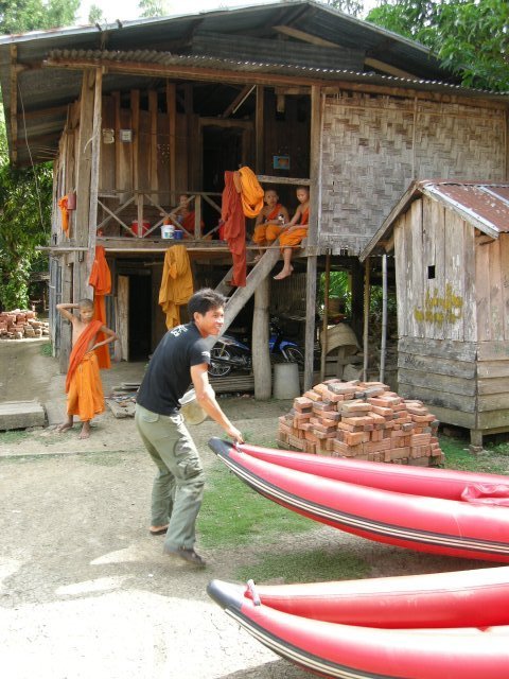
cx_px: 254
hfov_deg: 39.7
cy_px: 340
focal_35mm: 36
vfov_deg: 51.4
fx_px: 706
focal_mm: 7.5
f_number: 3.8
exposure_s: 1/70.2
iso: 64
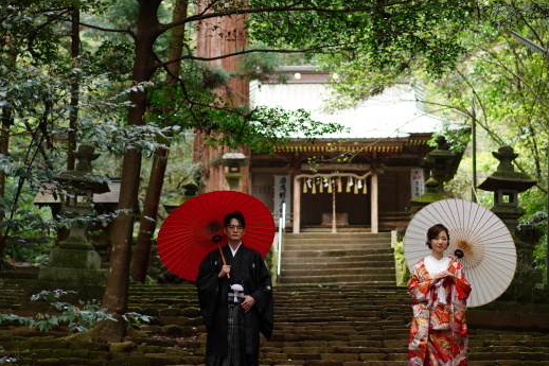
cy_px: 196
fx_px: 1296
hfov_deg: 23.8
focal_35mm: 85
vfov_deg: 16.1
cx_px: 354
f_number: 2.2
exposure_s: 1/125
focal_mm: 55
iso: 400
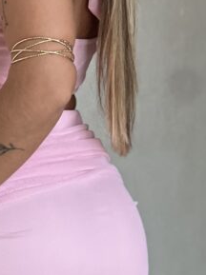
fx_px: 1980
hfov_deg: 5.9
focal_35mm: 249
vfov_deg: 8.0
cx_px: 38
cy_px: 83
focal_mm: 9
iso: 125
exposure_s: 1/121
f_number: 2.8
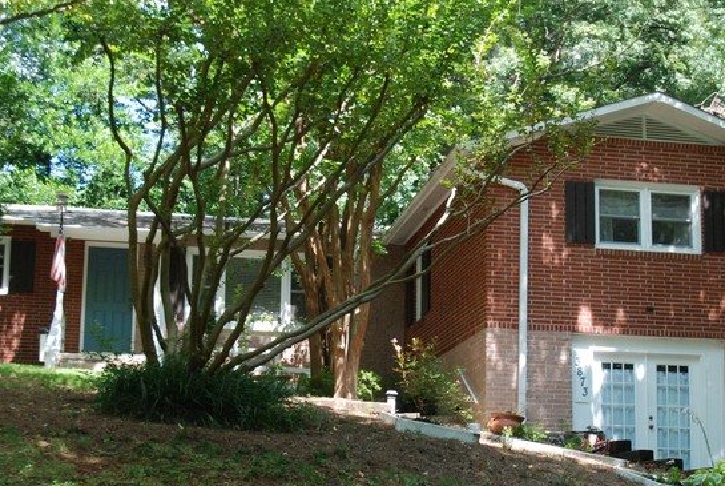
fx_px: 1250
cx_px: 386
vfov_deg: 21.8
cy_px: 372
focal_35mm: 62
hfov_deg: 32.3
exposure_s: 1/160
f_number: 6.3
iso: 400
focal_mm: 22
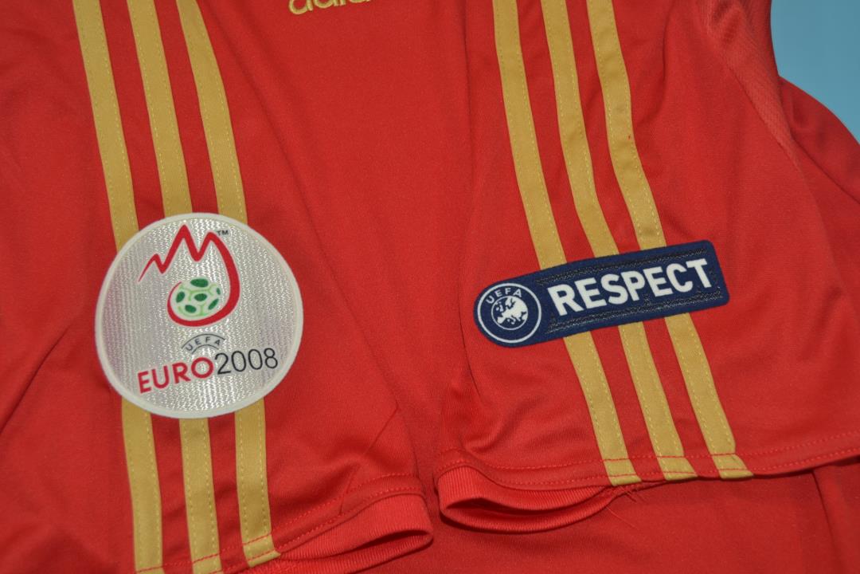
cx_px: 430
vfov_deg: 29.9
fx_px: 1075
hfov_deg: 43.6
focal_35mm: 45
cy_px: 287
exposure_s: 1/200
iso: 200
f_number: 4.5
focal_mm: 30
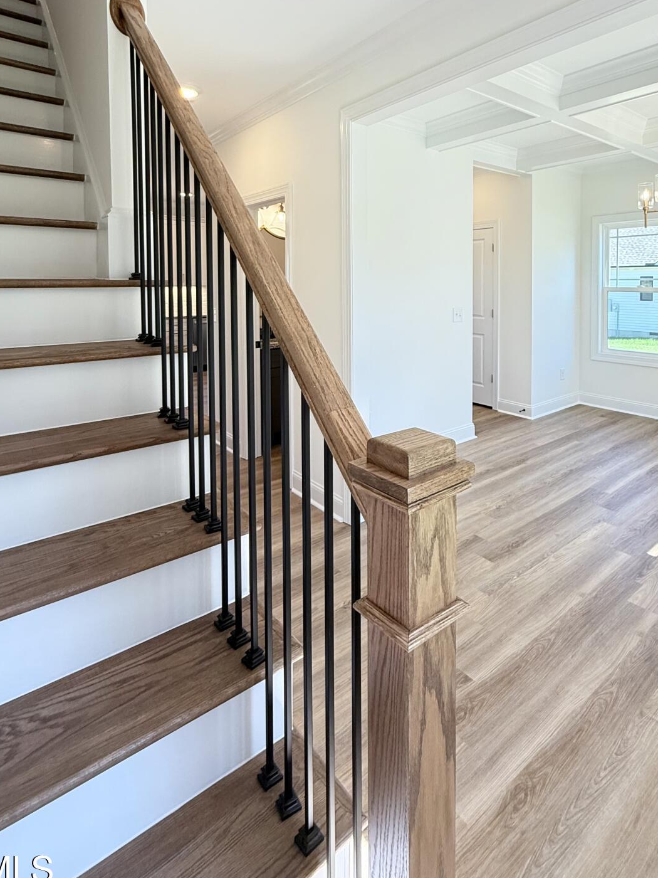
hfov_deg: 64.7
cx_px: 424
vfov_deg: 79.3
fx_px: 507
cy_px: 300
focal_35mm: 20
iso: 160
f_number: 2.2
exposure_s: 1/120
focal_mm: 2.22
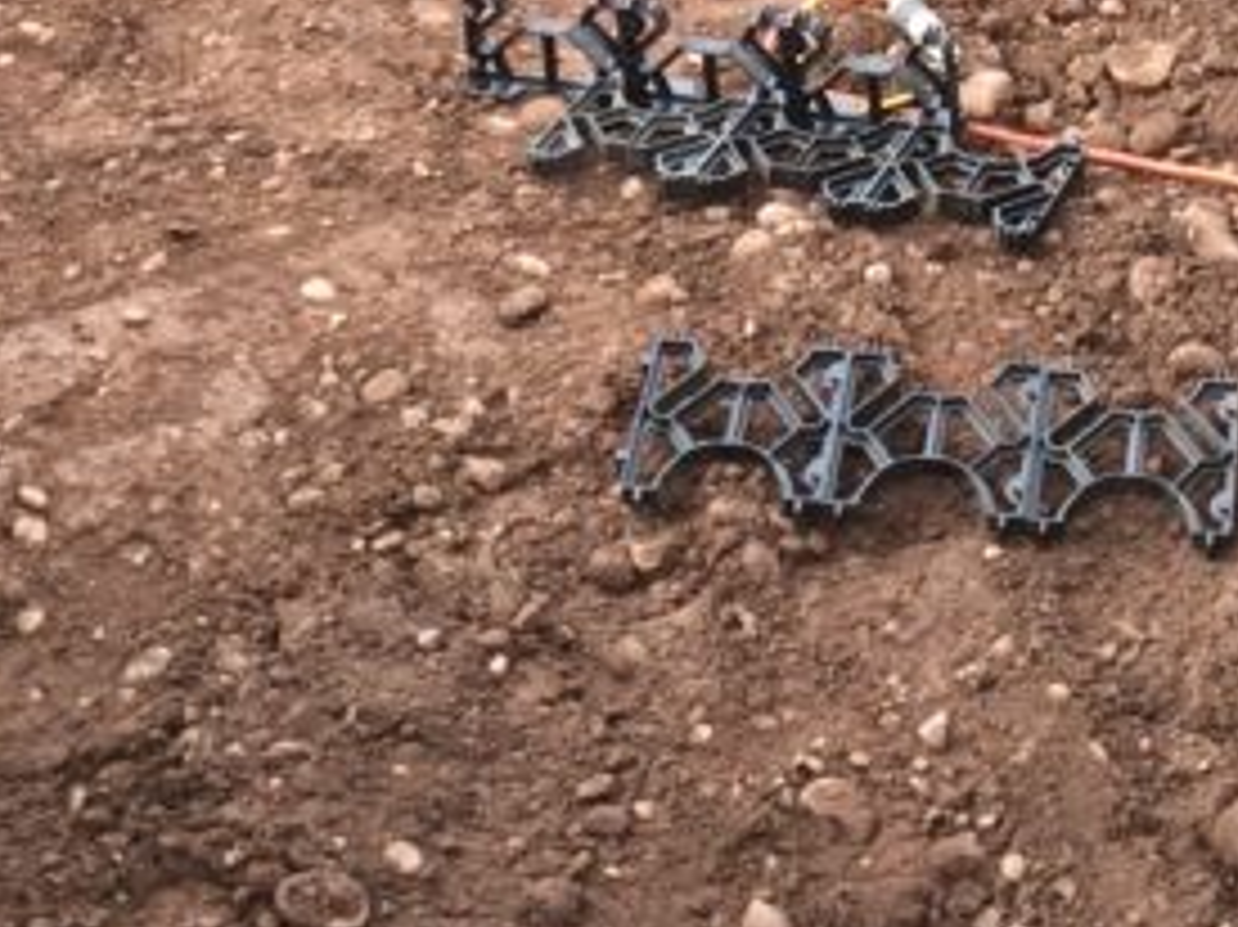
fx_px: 3861
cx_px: 923
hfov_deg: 18.1
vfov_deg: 12.6
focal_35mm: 108
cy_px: -680
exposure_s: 1/186
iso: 32
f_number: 2.2
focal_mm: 4.15
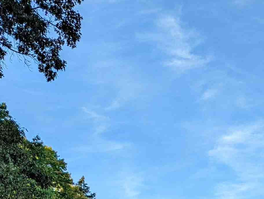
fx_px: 619
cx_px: 235
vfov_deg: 16.4
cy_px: 312
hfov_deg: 23.5
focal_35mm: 81
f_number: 1.85
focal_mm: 6.81
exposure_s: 1/1058
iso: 47
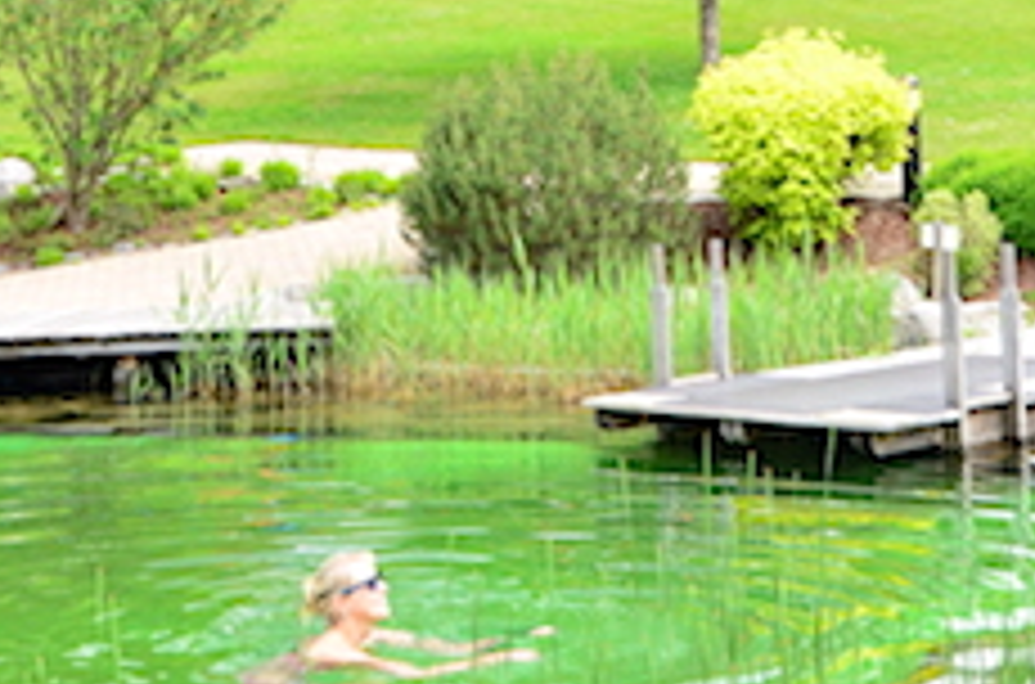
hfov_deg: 23.7
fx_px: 2466
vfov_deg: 15.4
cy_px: -61
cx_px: 495
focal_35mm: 86
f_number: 8
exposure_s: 1/250
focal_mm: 22
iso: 640
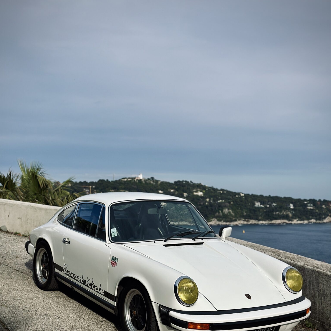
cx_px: 166
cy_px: 196
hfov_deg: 30.0
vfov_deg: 30.0
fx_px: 617
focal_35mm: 57
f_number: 1.78
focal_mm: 6.86
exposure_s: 1/7092
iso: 80
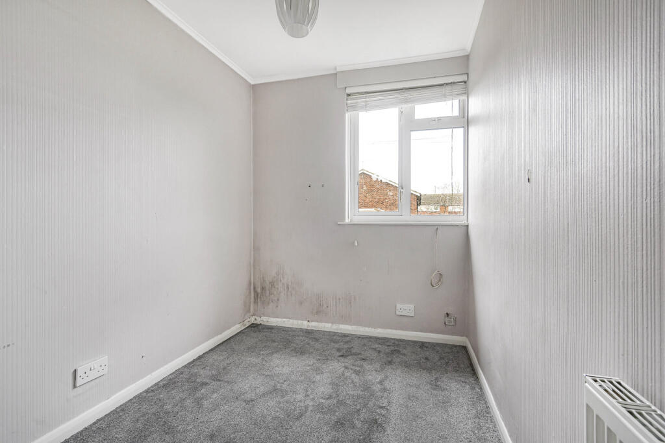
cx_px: 332
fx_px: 296
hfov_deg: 96.7
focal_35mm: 16
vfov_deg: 73.8
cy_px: 222
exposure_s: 1/20
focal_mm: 16
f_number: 8
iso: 400
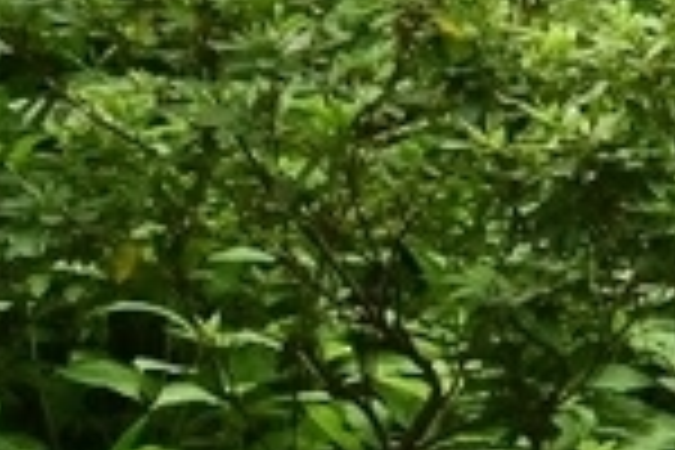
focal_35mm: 840
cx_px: 1422
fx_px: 15749
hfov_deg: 2.4
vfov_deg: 1.6
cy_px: 1089
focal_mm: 105
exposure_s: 1/30
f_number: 18
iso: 160
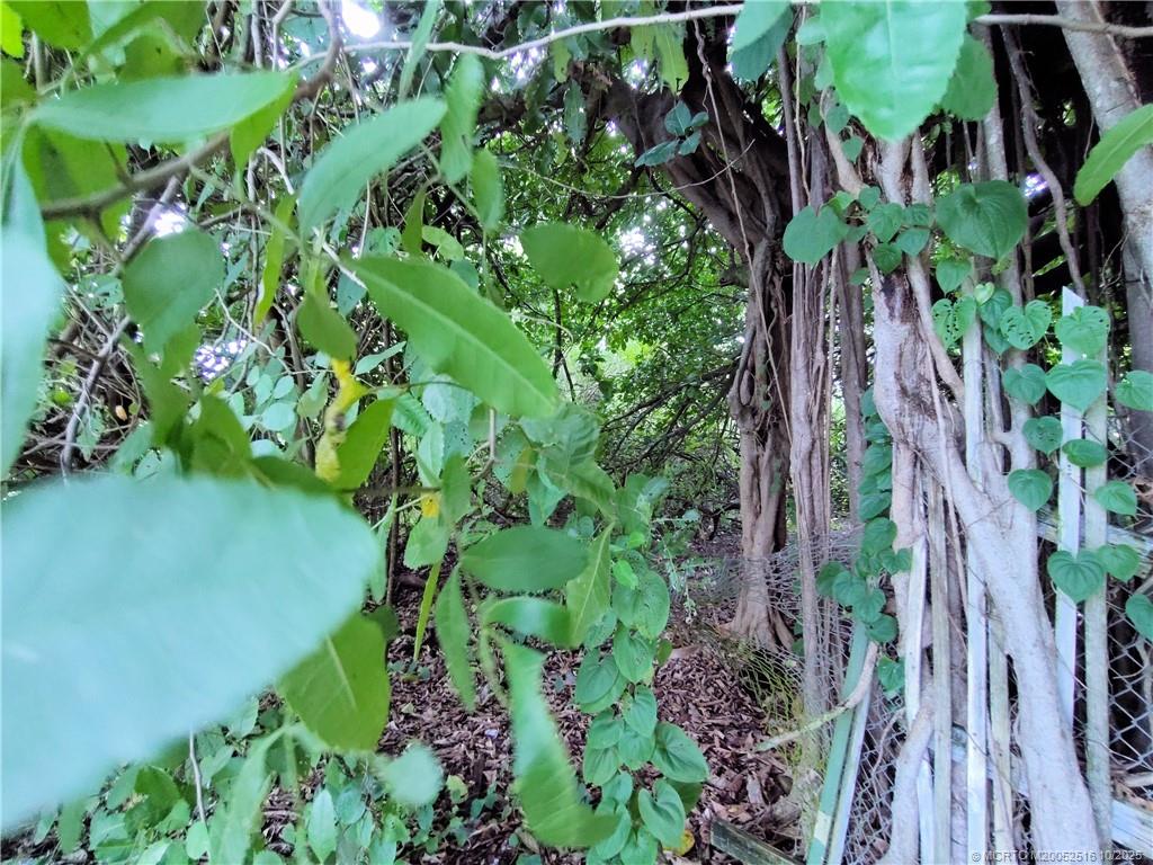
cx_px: 576
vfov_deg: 78.1
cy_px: 432
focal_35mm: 16
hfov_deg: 94.5
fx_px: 533
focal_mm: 1.66
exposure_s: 1/30
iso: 284
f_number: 2.2
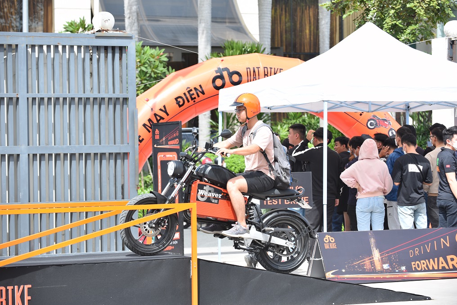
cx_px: 228
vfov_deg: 12.5
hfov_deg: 18.6
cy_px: 152
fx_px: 1397
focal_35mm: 110
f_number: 5.6
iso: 250
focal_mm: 110
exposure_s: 1/500
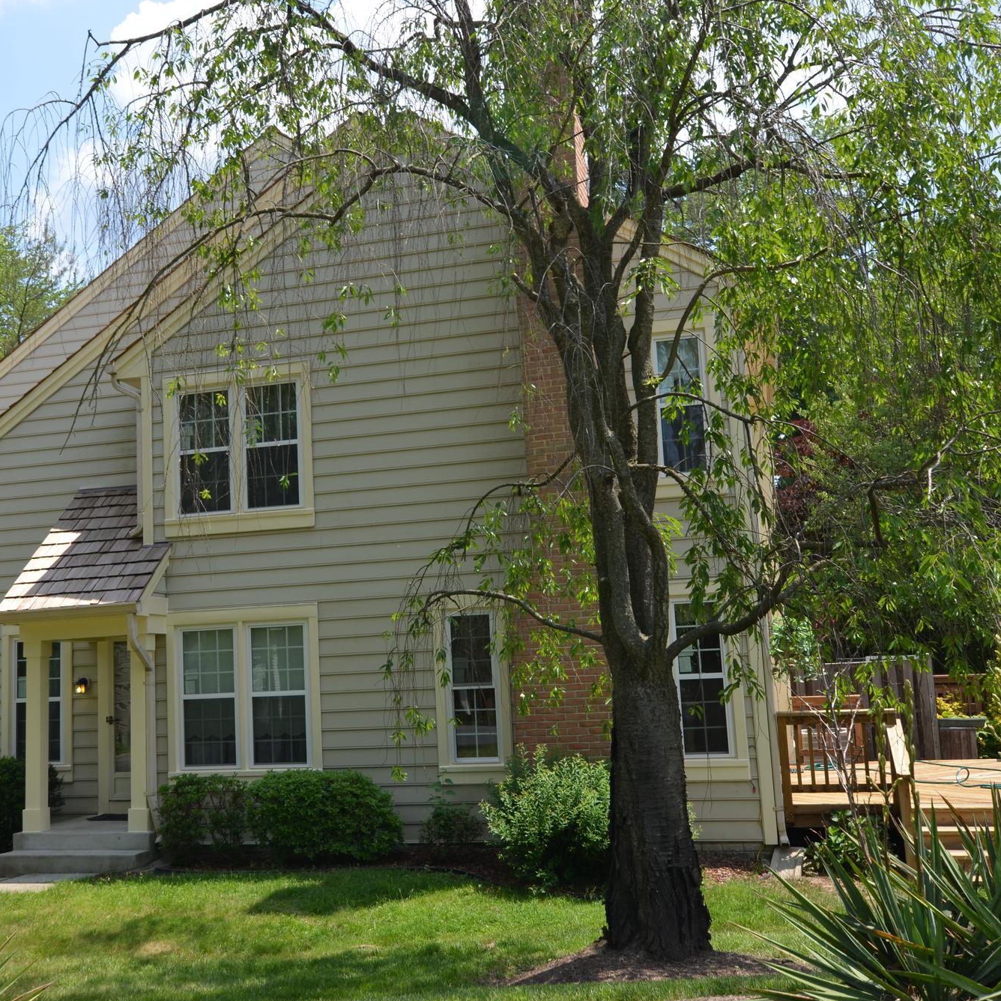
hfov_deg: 42.6
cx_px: 399
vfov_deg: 42.8
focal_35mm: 39
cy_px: 499
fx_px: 1276
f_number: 8
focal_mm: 20
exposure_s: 1/250
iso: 160
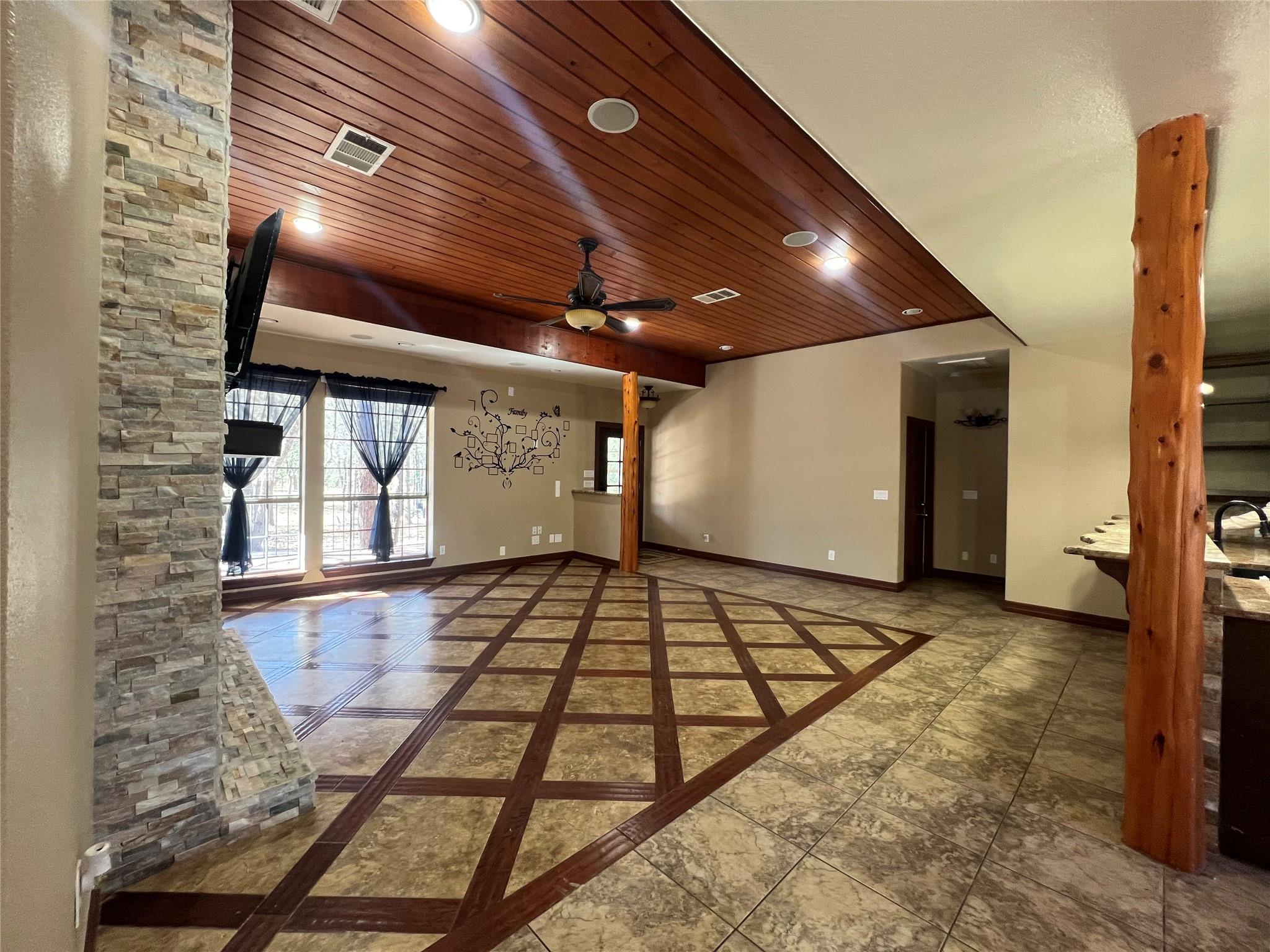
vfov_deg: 89.9
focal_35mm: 13
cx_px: 635
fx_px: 477
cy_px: 476
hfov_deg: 106.2
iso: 200
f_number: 1.8
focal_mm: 1.57
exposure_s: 1/60
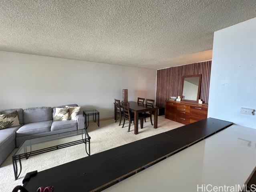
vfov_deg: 90.0
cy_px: 96
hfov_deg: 106.1
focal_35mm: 13
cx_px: 128
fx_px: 96
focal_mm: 1.57
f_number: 1.8
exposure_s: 1/60
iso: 250
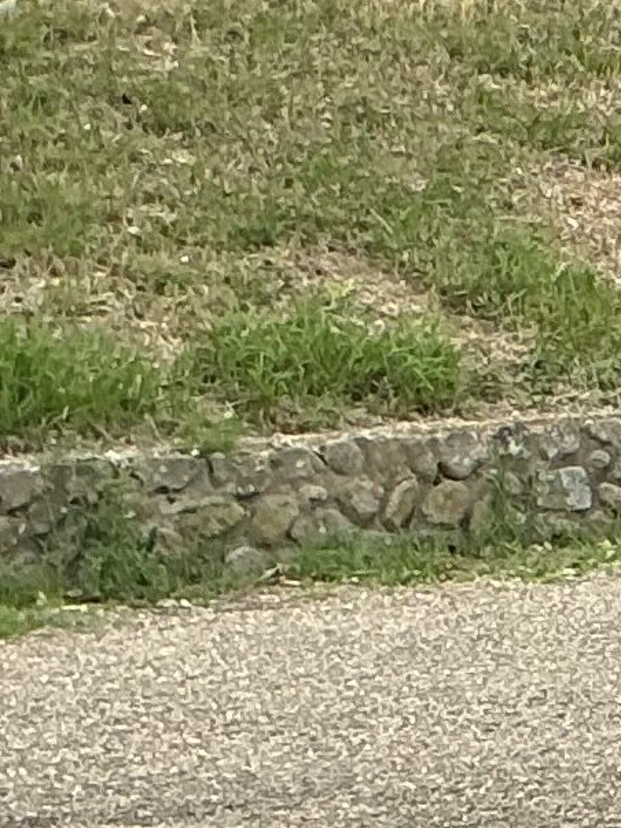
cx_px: 1966
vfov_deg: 10.1
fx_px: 4642
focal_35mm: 194
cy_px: -14
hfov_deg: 6.8
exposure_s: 1/192
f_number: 1.8
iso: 25
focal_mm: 3
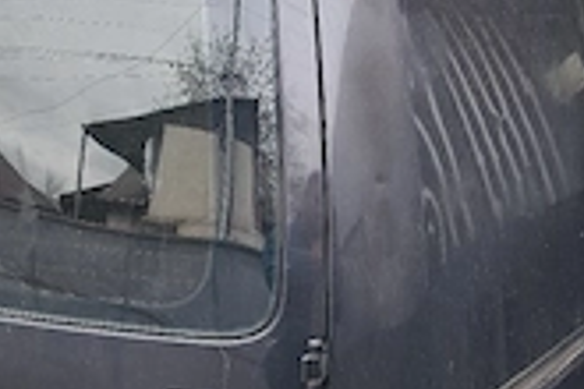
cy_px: 304
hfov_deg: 29.2
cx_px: 439
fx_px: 1103
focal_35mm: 68
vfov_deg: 19.8
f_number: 1.8
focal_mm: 4
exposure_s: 1/120
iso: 50
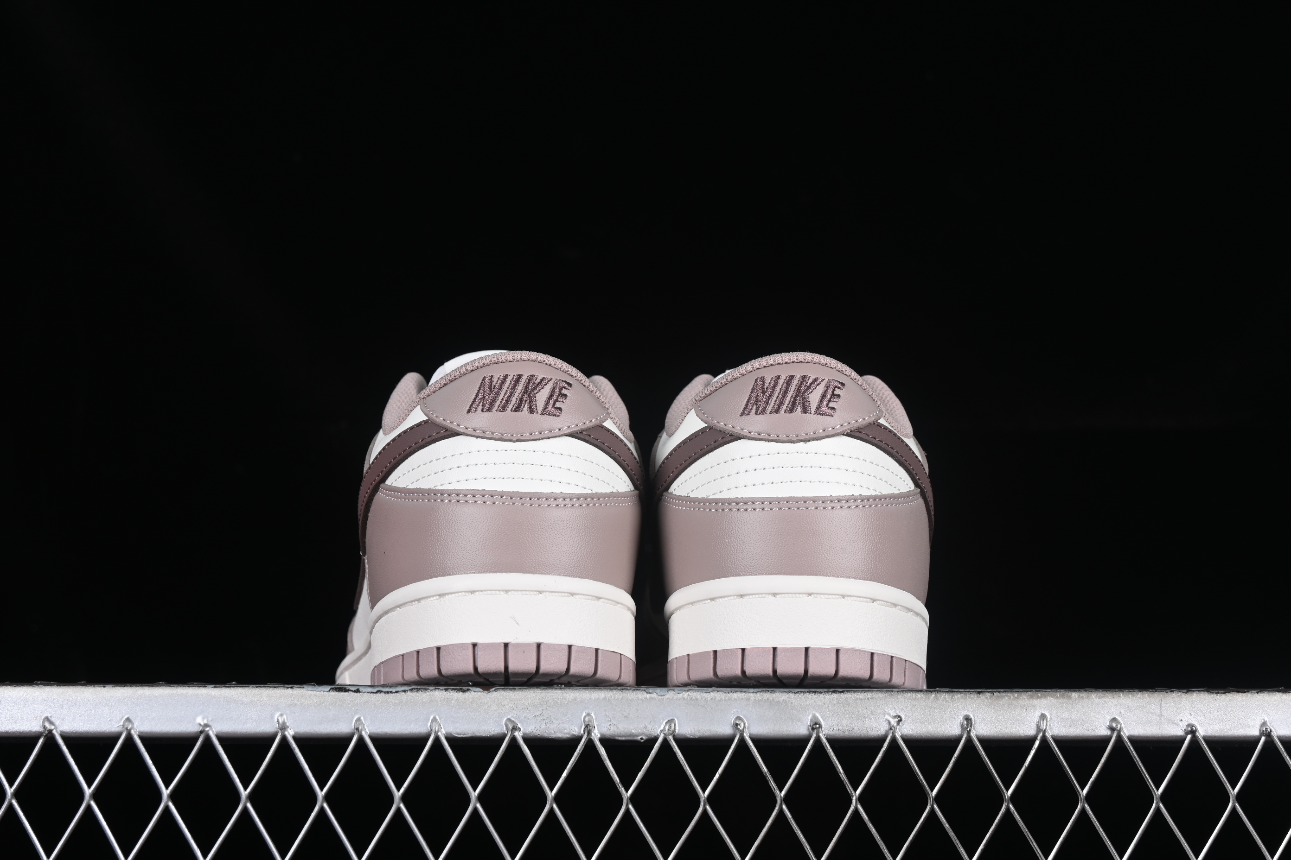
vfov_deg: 18.2
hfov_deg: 27.0
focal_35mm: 75
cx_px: 646
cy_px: 430
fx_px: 2689
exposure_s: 1/80
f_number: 8
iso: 160
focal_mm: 50
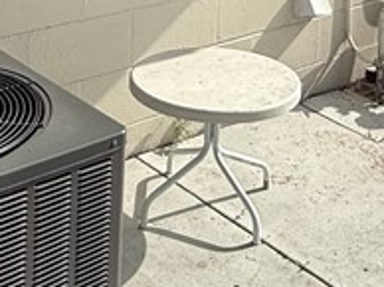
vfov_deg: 16.6
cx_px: 226
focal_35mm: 74
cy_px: -226
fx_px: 820
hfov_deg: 26.3
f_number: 2.2
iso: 50
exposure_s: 1/2092
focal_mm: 2.22
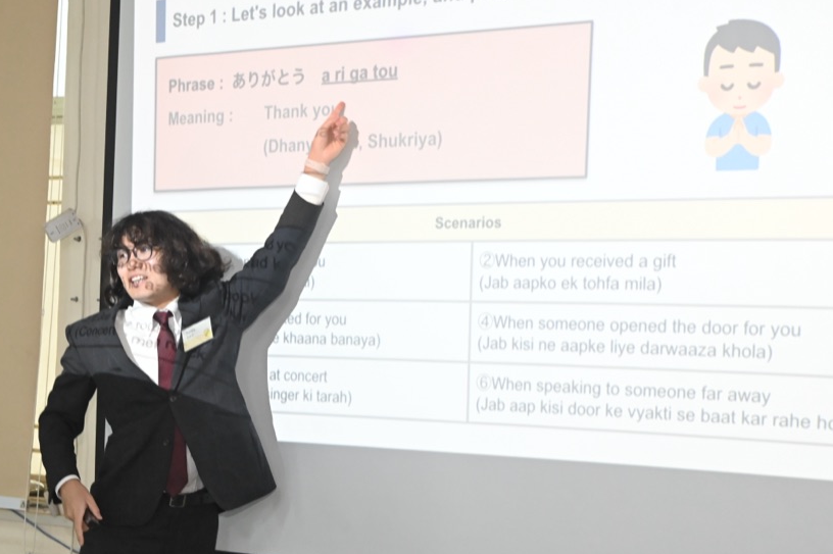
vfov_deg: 18.1
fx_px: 1734
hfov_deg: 27.0
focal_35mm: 75
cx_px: 436
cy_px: 336
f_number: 6.3
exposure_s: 1/100
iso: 6400
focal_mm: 51
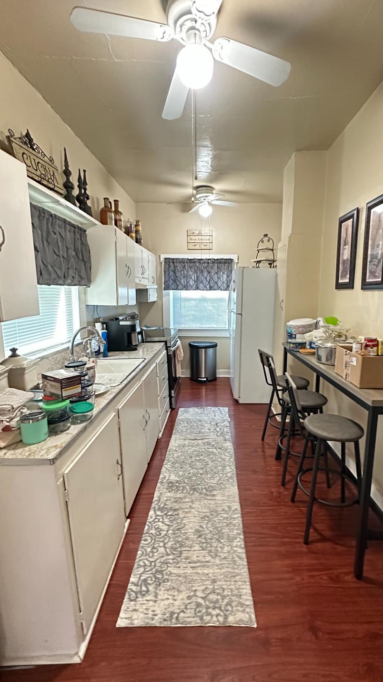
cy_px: 341
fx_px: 289
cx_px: 213
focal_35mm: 16
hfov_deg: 66.9
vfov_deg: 99.4
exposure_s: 1/60
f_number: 2.2
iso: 1250
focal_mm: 2.22
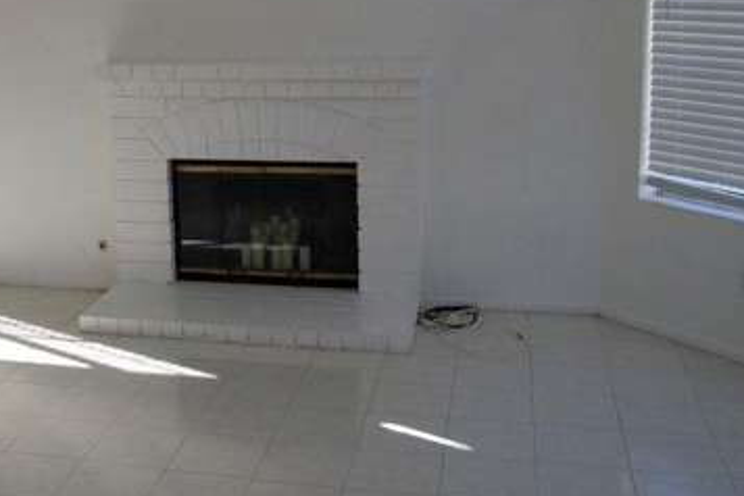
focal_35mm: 52
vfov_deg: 25.8
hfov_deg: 37.1
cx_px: 167
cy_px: 147
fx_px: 1075
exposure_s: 1/800
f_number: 14
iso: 6400
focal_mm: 29
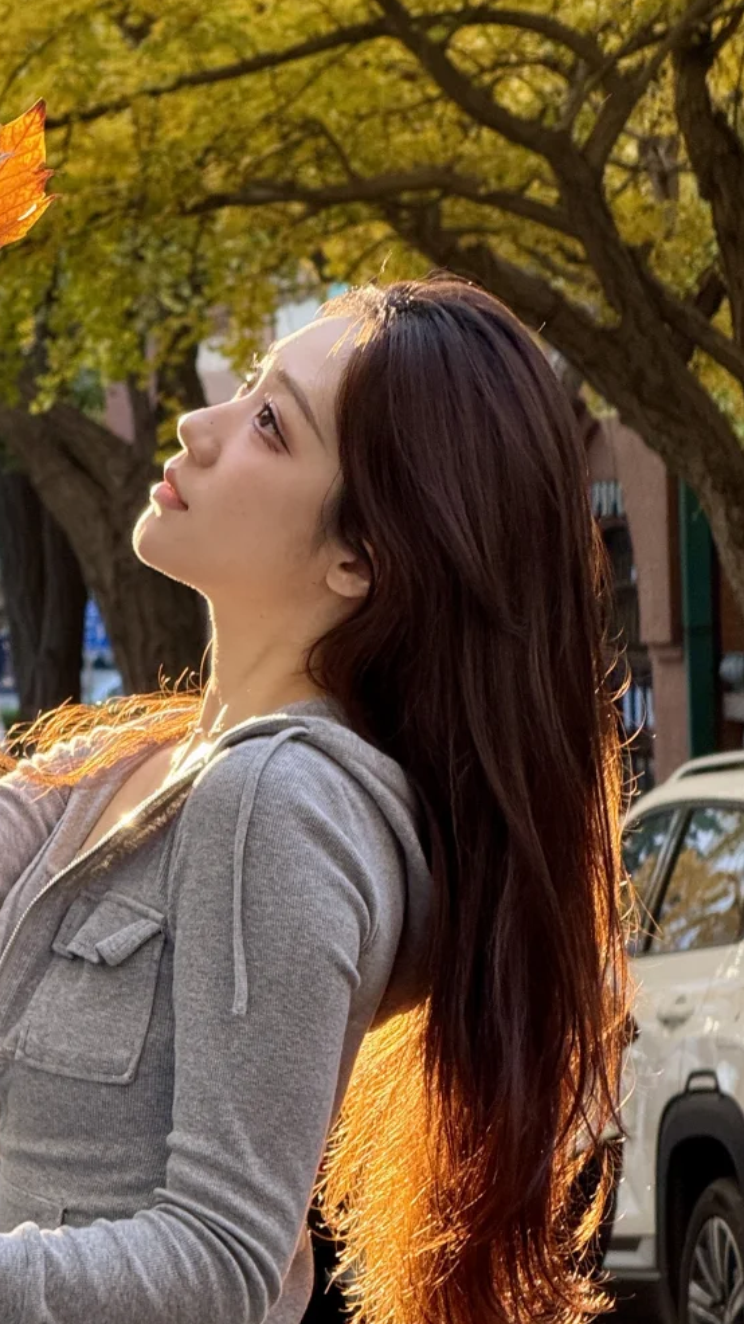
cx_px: 181
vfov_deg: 11.3
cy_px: 489
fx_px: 6704
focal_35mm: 191
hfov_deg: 6.3
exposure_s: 1/99
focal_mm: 15.66
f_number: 2.8
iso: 200
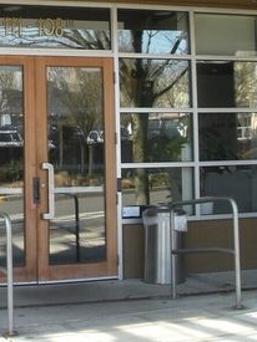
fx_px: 842
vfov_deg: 22.4
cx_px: -30
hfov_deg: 16.8
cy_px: 27
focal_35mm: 85
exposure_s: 1/104
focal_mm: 6.3
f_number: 3.5
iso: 92
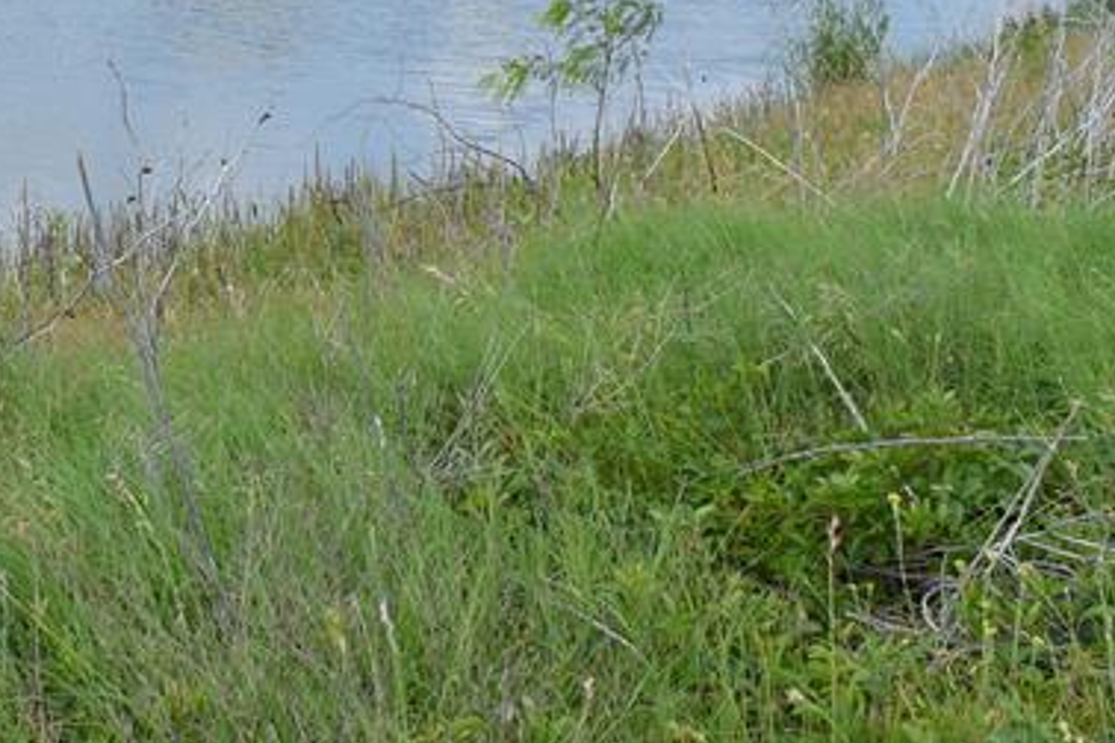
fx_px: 2643
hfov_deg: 23.1
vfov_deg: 15.5
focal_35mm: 85
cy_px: -91
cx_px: 77
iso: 400
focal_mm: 21
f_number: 5.6
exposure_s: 1/1250
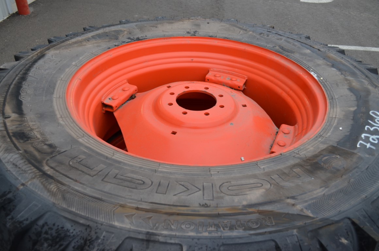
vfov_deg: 39.8
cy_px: 126
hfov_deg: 57.3
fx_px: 347
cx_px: 190
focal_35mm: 33
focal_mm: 22
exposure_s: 1/125
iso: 400
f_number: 5.6
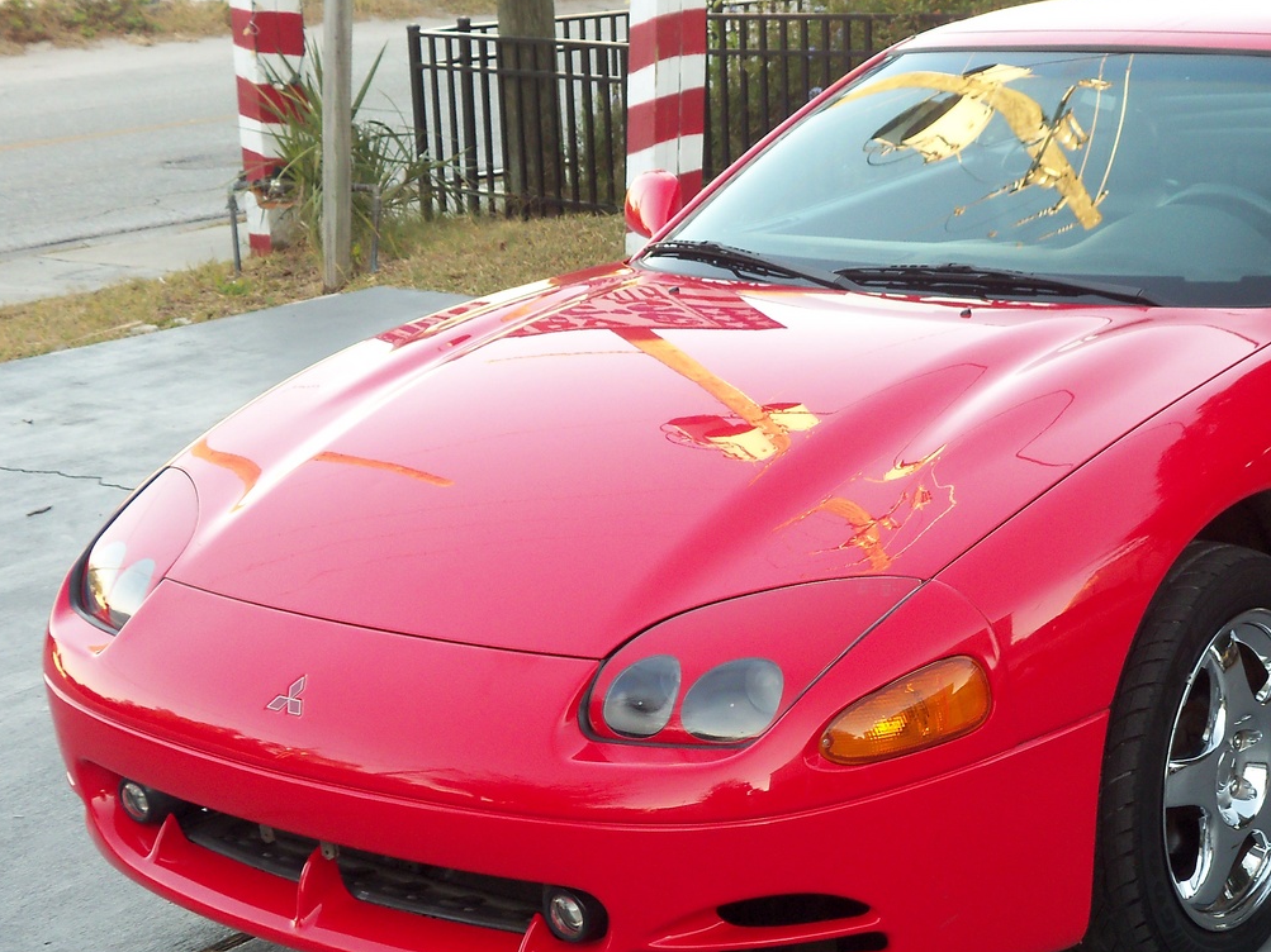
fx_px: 2460
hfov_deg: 28.5
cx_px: 967
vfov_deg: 21.8
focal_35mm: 67
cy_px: 652
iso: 80
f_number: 3.2
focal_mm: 7.1
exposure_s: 1/50
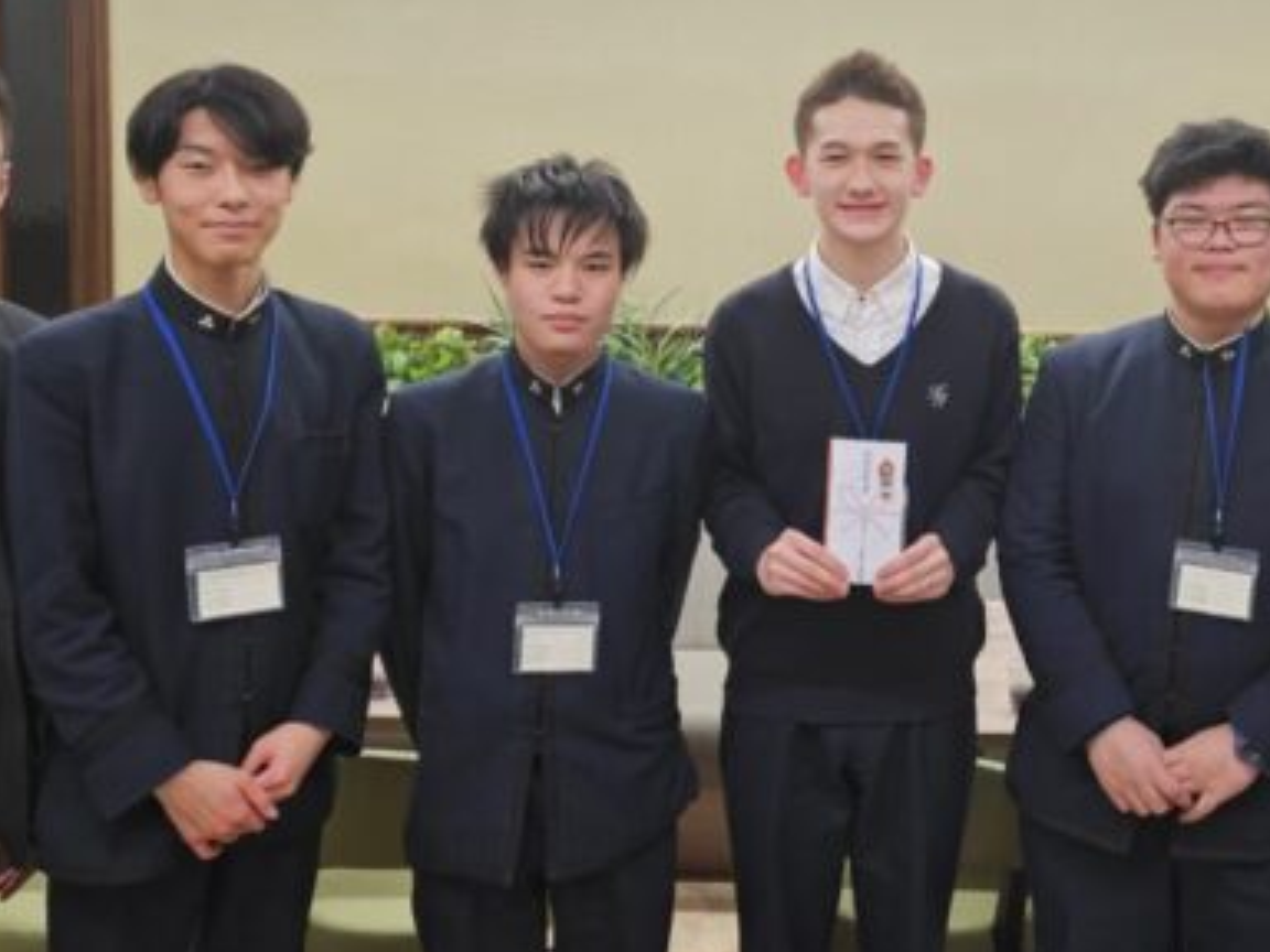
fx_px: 1688
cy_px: 281
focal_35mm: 46
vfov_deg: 31.2
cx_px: 873
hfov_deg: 40.6
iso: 50
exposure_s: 1/51
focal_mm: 6.3
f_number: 1.7
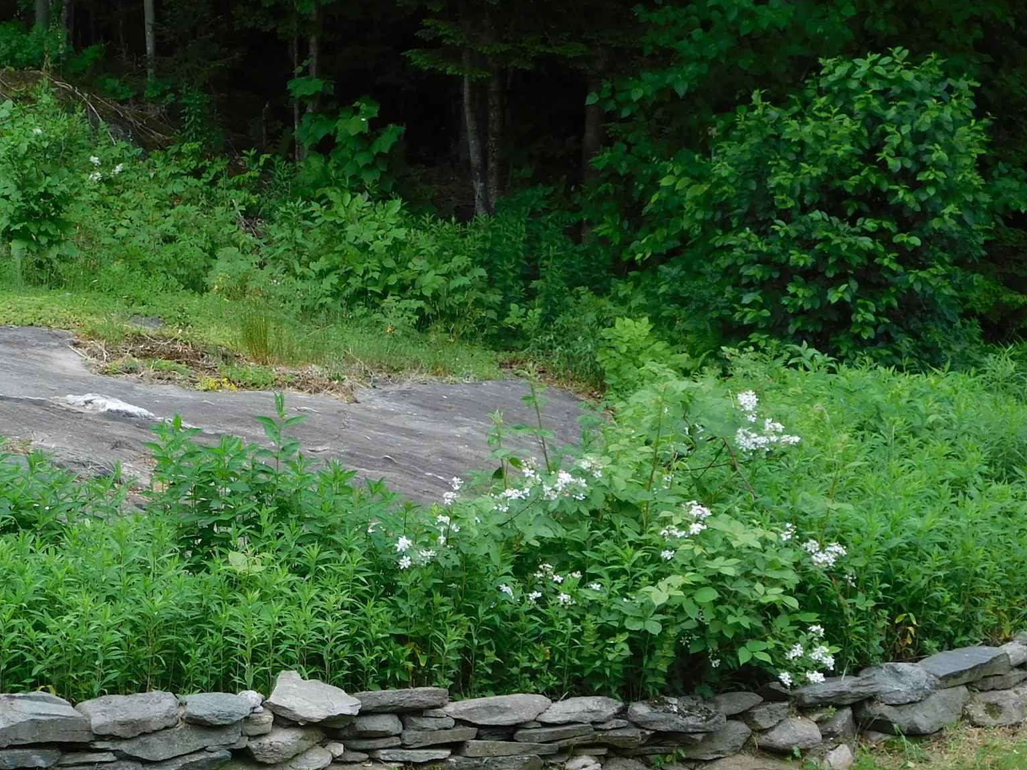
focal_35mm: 90
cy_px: 457
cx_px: 316
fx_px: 2670
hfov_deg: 21.7
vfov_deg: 16.4
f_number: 3.7
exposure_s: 1/125
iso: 125
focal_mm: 8
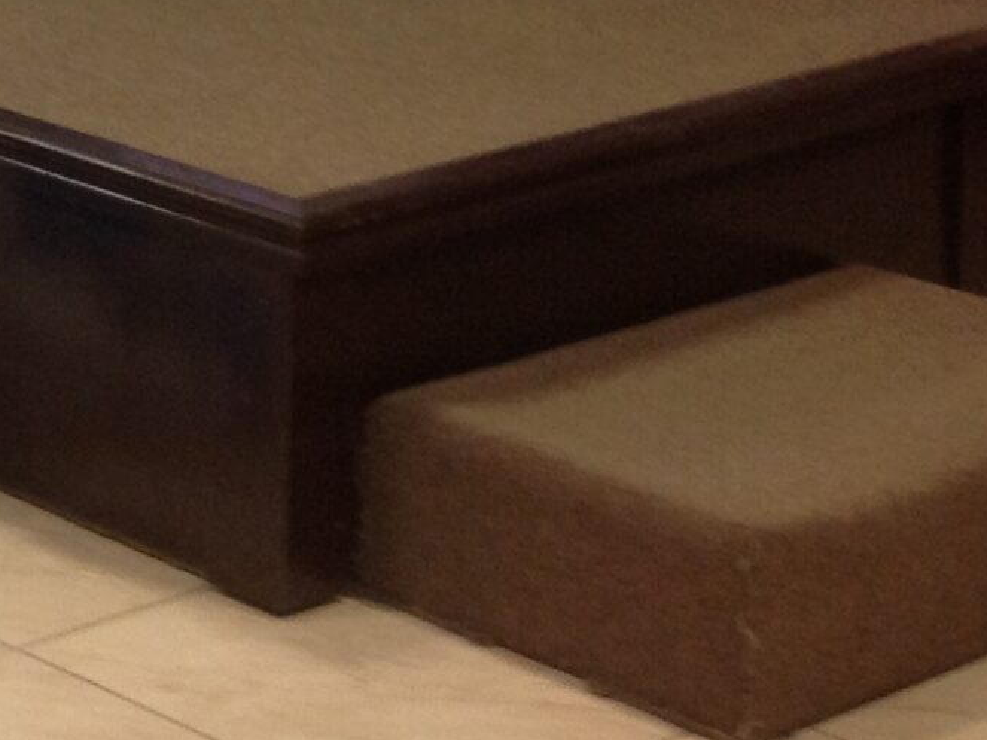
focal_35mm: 135
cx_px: -770
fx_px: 3849
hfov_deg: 13.2
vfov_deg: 10.3
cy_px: -618
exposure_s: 1/15
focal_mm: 4.28
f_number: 2.4
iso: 64
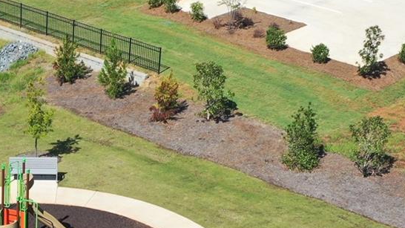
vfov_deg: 10.7
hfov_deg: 19.0
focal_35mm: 110
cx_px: 16
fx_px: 1181
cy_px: 323
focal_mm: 10.26
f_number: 5.6
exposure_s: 1/400
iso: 100
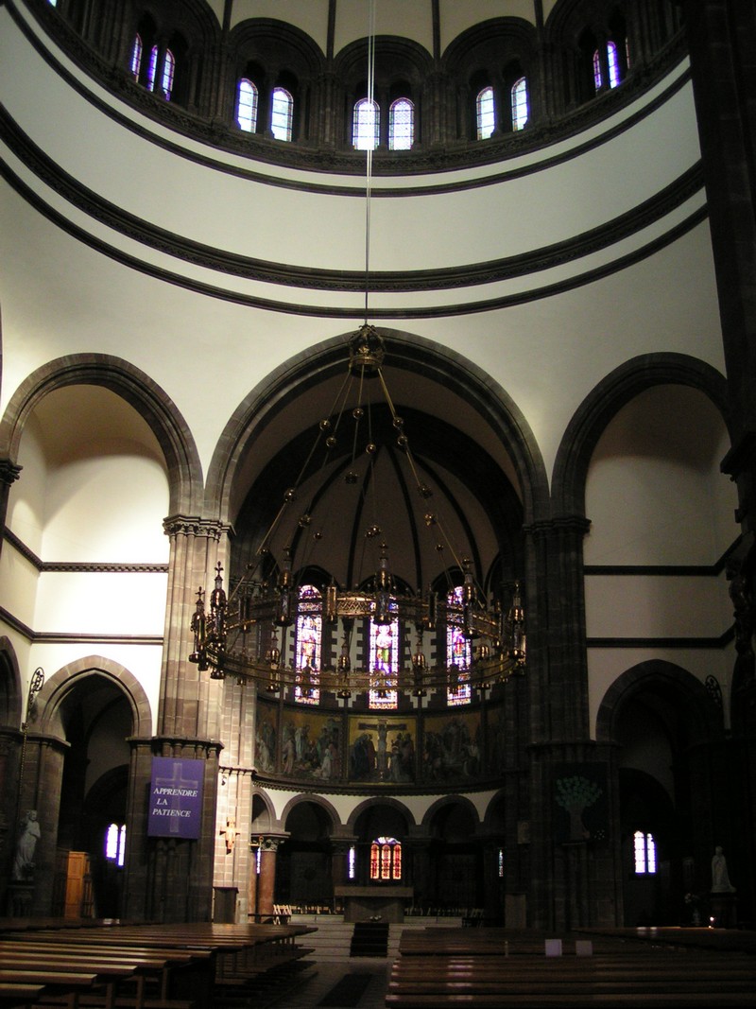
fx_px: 1107
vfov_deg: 49.0
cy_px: 504
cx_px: 378
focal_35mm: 38
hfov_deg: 37.7
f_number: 2.8
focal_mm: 5.8
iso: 200
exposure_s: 1/15
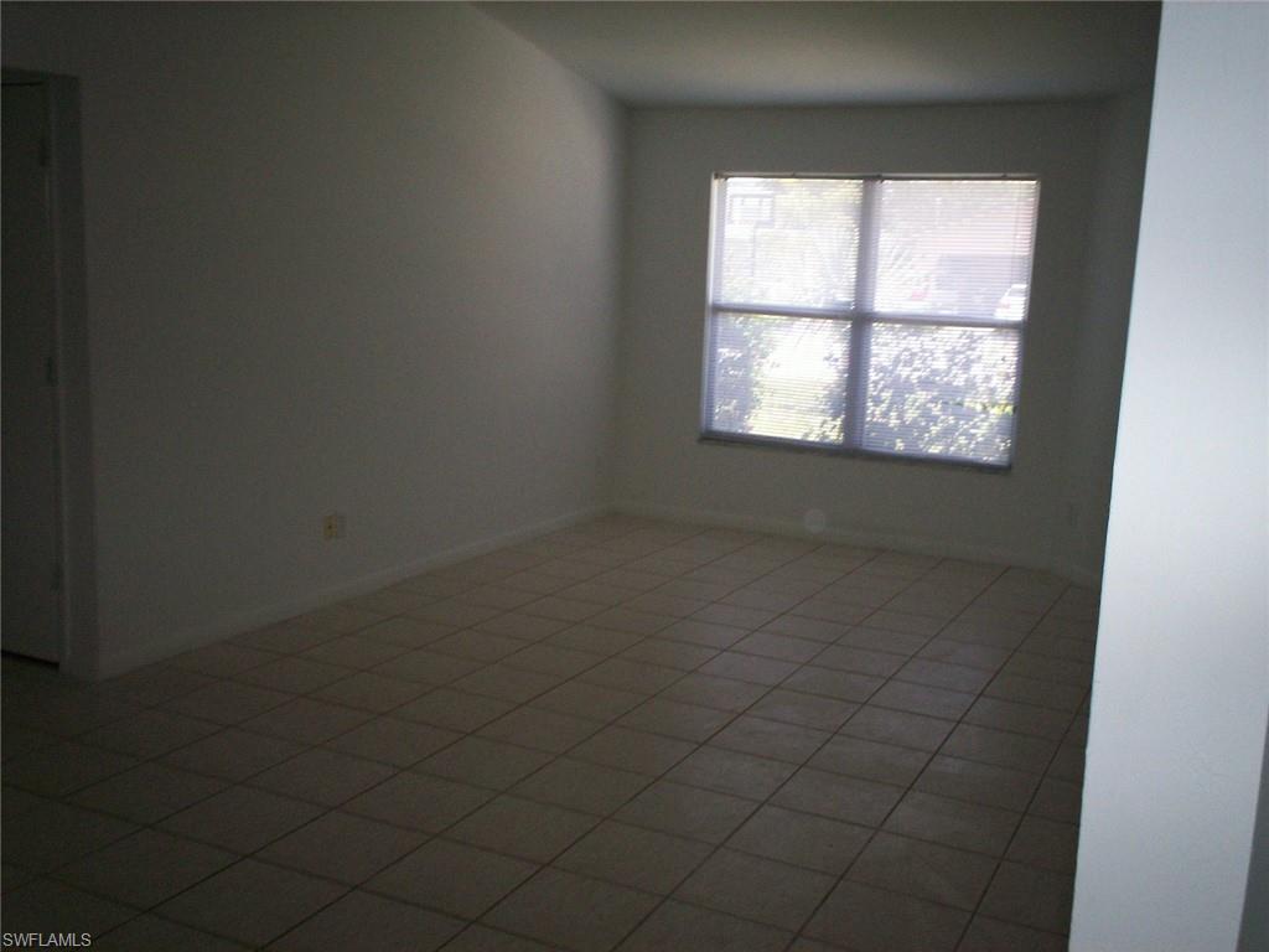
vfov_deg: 39.7
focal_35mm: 36
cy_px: 476
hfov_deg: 51.4
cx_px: 634
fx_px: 1320
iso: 140
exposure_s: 1/60
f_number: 4.5
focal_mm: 6
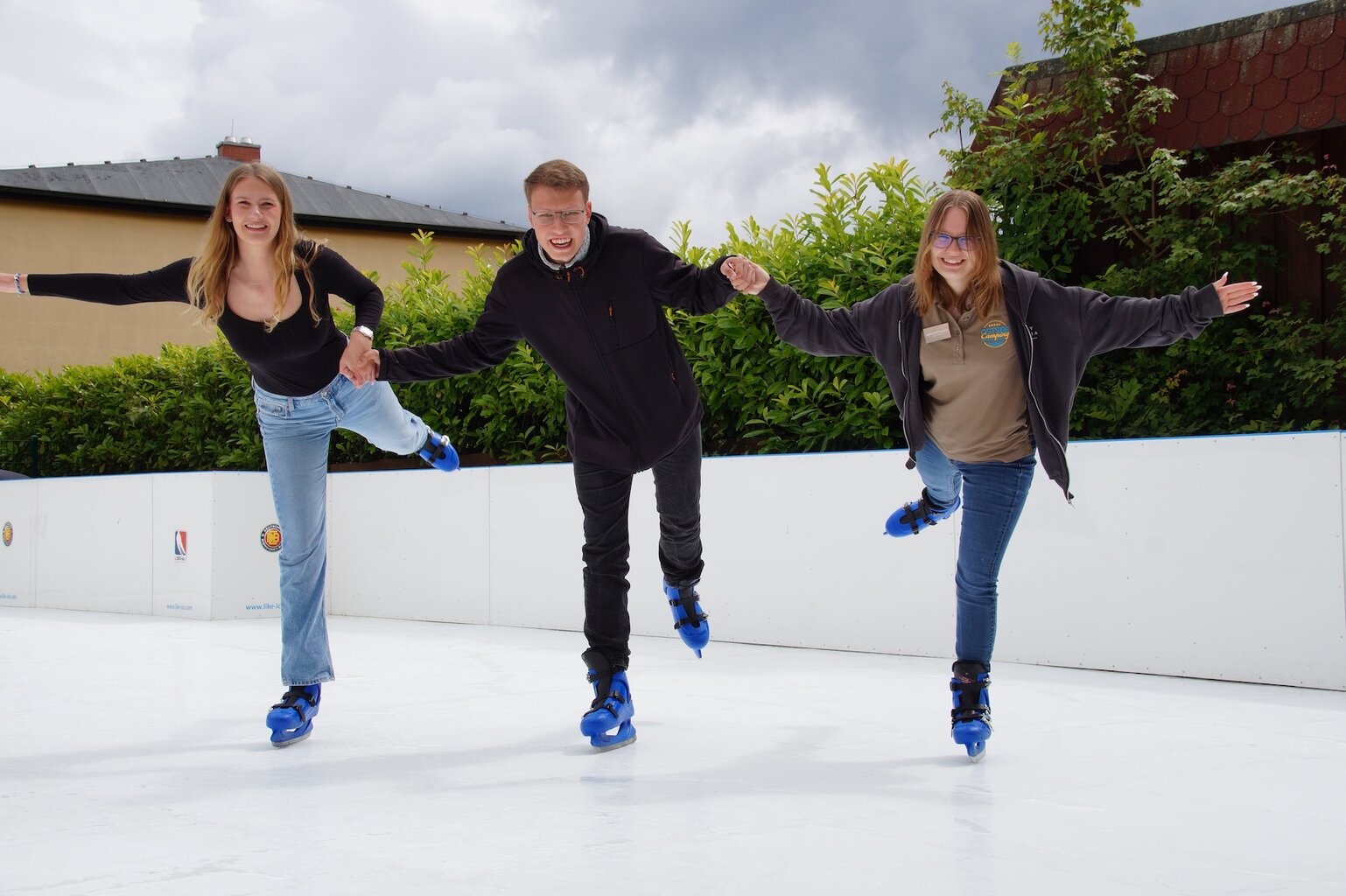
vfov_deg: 29.8
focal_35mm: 45
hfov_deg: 43.6
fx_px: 1682
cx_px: 673
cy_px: 448
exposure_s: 1/160
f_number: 11
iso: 100
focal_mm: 30
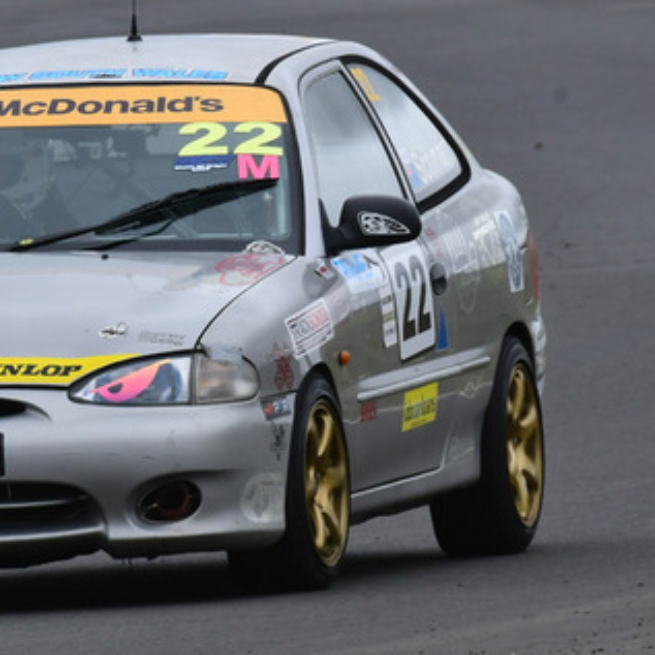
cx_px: 132
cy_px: 126
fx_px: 34466
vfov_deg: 1.1
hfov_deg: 1.1
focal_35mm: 1610
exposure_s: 1/640
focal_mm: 500
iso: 640
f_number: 13
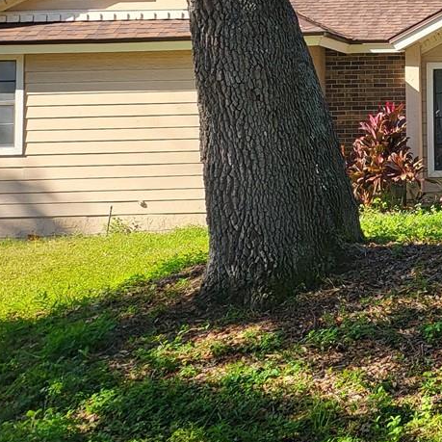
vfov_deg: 22.9
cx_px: 637
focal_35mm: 74
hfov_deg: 20.4
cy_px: 64
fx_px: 1069
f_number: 1.8
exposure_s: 1/758
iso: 40
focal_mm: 5
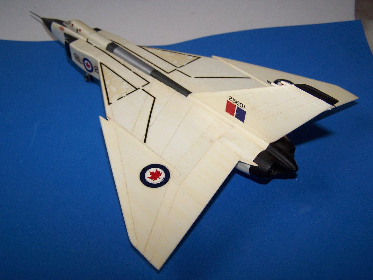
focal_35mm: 38
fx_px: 409
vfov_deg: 37.7
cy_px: 140
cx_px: 186
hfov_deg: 49.0
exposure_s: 1/60
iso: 80
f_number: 2.8
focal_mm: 6.3
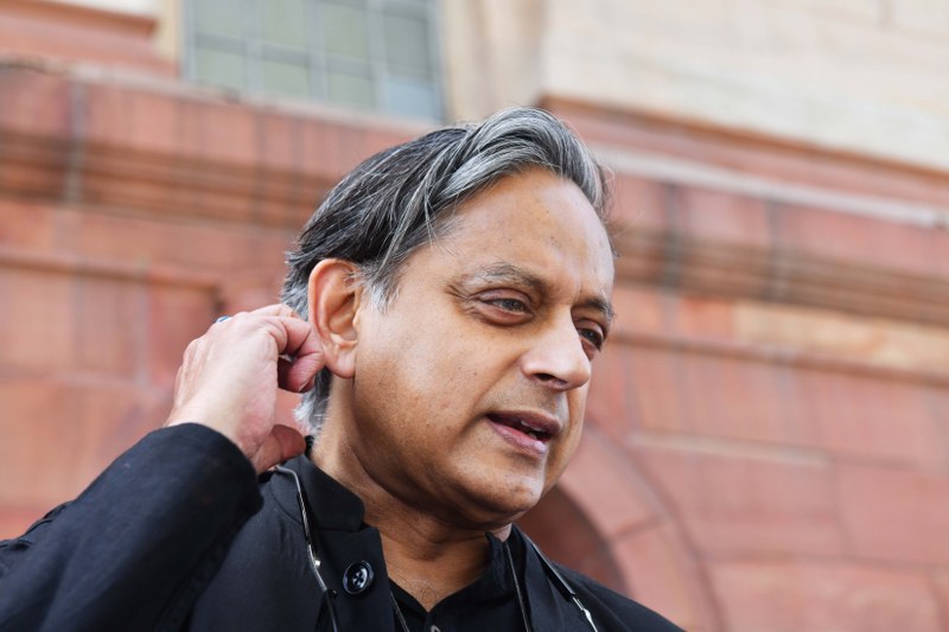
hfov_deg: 28.8
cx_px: 474
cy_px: 316
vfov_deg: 19.4
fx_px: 1845
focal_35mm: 70
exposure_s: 1/500
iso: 400
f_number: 6.3
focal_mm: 70
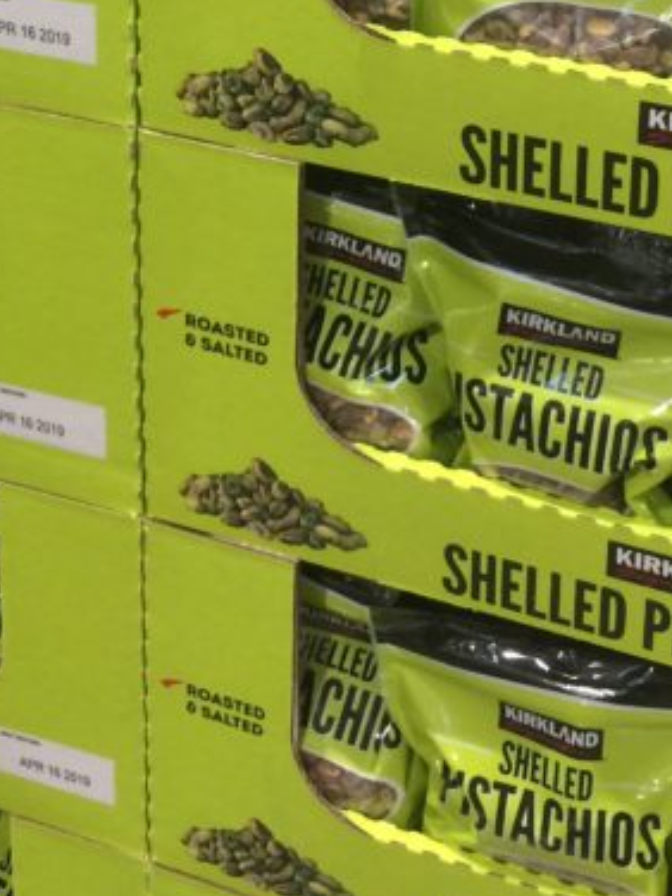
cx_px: 291
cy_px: -60
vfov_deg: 23.4
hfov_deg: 18.7
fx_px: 2045
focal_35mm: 79
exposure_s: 1/30
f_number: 2.2
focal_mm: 4.15
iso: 125
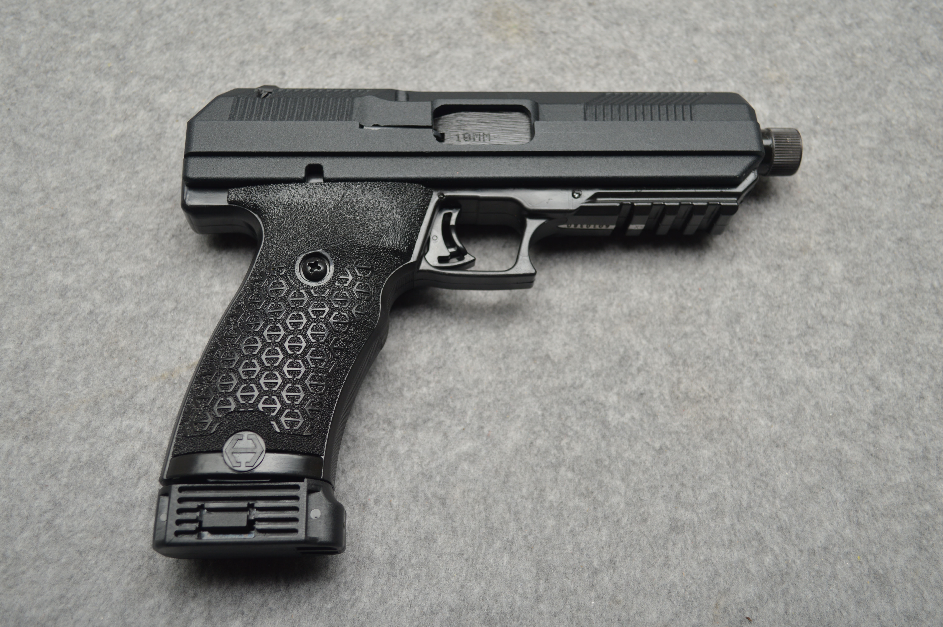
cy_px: 314
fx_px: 942
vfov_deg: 36.8
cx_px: 472
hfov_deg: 53.2
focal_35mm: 36
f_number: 4.5
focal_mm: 24
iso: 100
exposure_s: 1/200
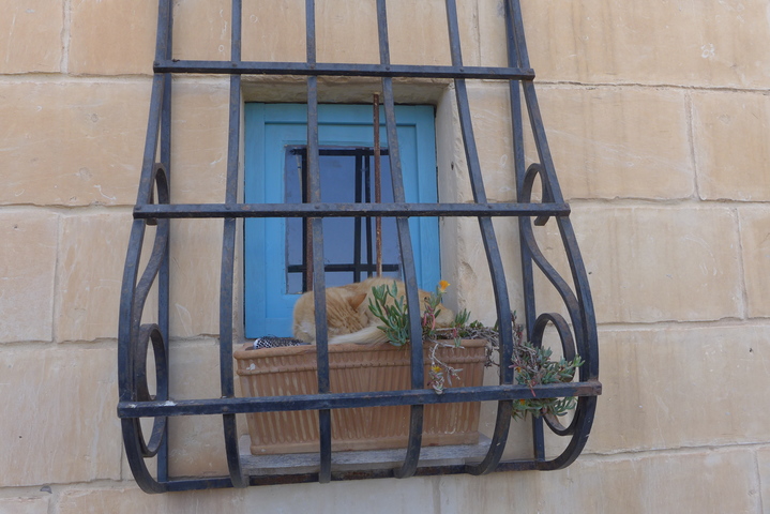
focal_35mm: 30
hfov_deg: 61.9
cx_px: 385
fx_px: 642
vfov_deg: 43.6
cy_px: 257
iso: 80
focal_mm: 5.9
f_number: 2.8
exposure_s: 1/320
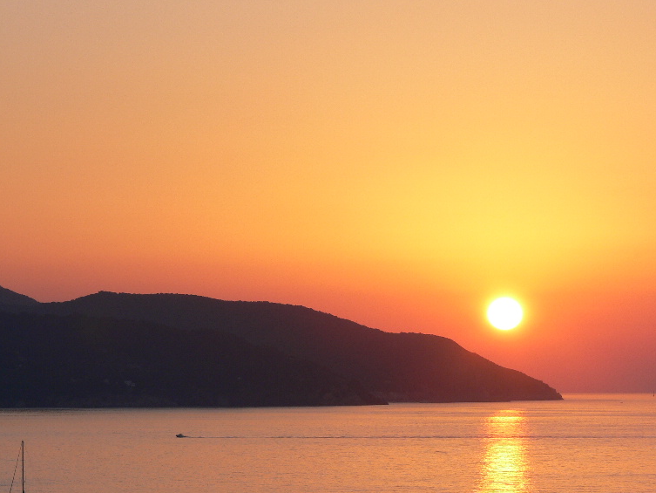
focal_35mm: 189
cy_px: 312
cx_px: 299
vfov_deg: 7.9
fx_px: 3582
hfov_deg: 10.5
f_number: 4.5
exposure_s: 1/400
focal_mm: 29.4
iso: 80
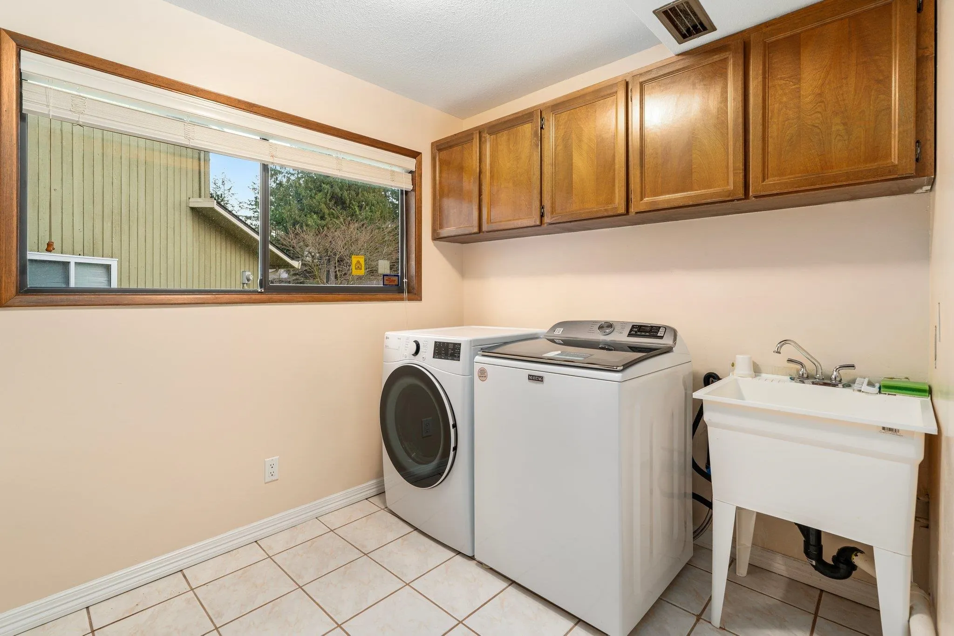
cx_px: 477
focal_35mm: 16
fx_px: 424
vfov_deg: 73.8
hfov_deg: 96.7
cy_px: 318
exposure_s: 1
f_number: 7.1
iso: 500
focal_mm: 16
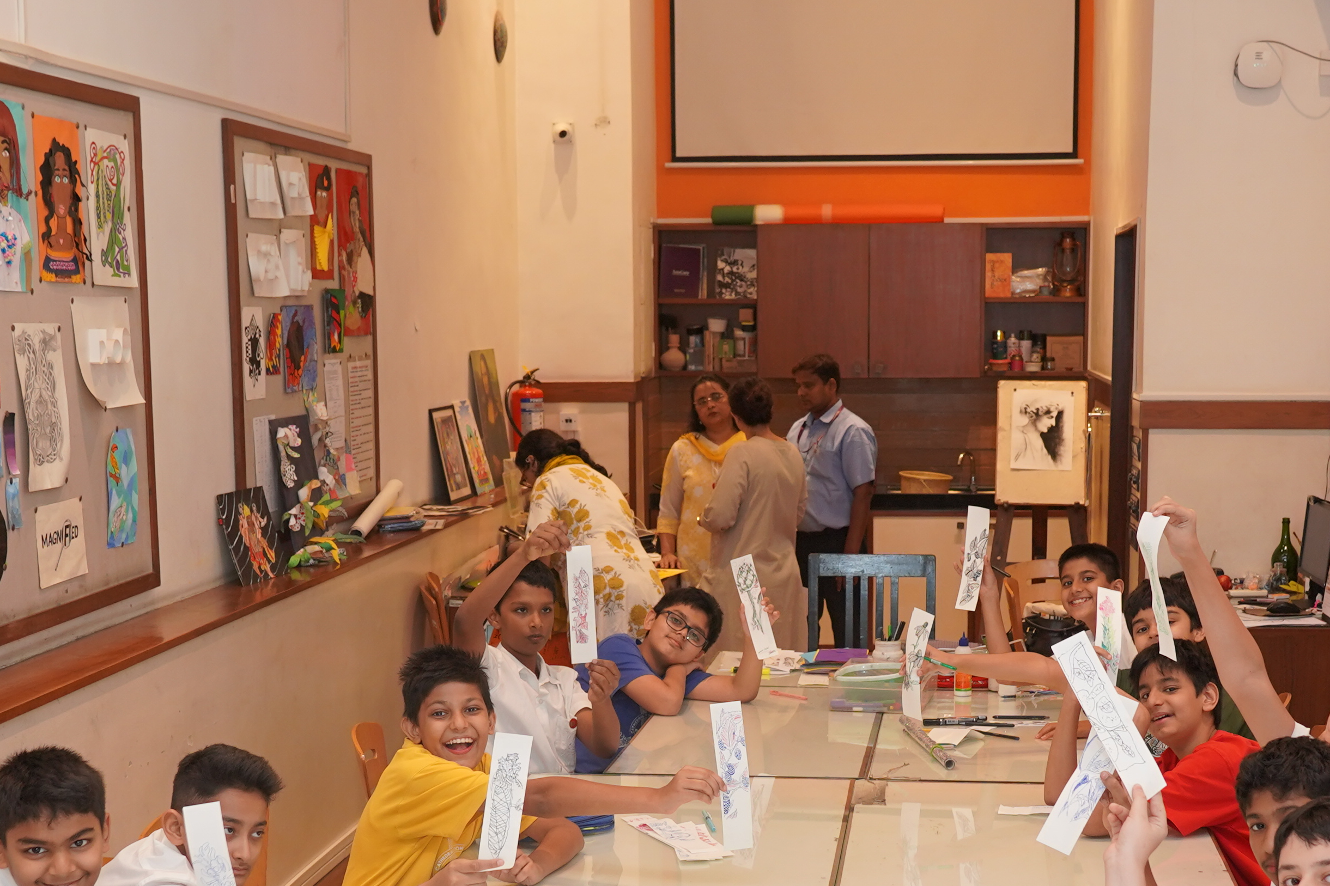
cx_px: 739
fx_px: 2179
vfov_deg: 22.8
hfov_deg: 33.9
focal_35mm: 59
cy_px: 664
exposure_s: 1/160
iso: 500
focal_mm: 24
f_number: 4
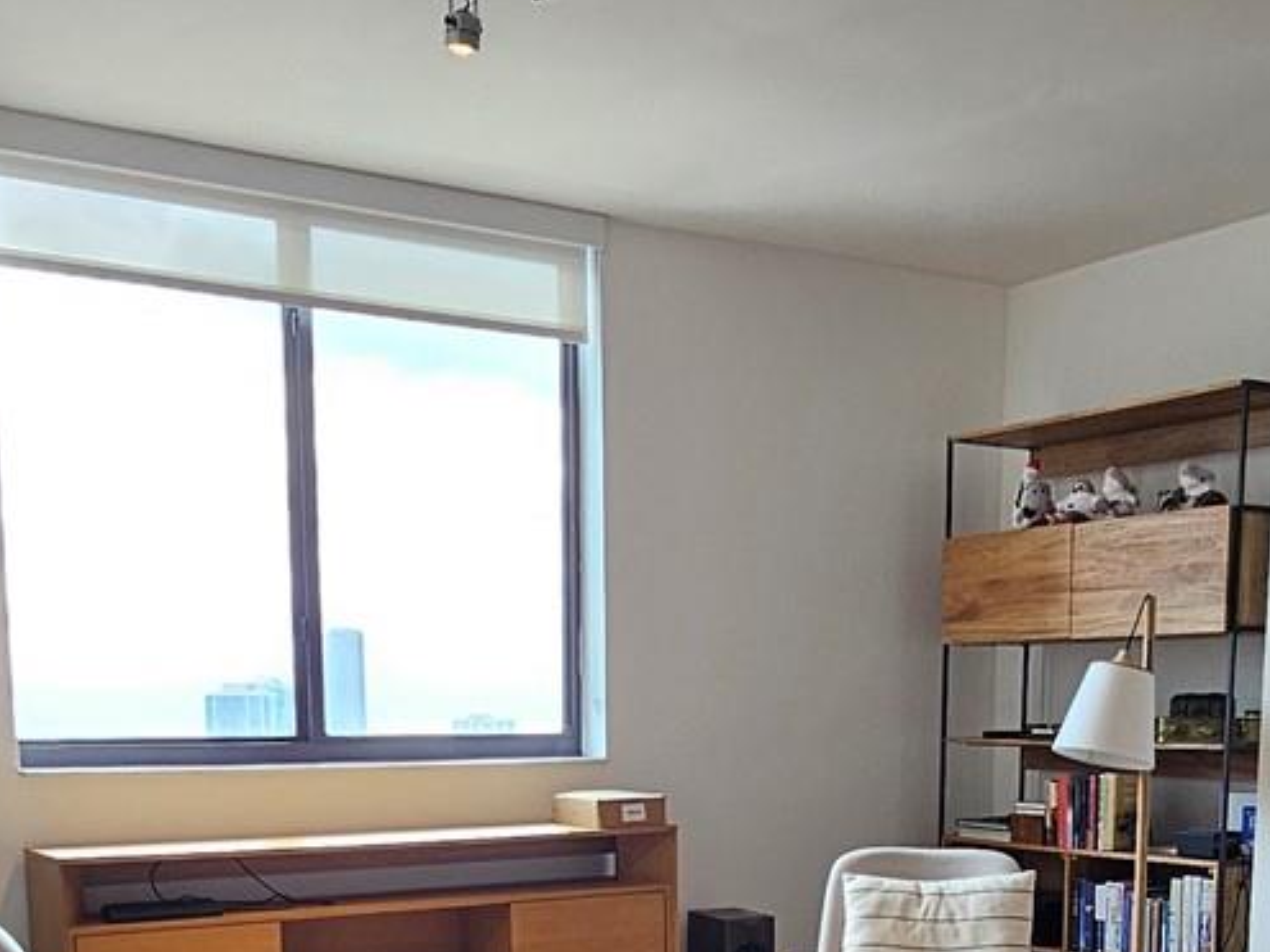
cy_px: 962
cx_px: 675
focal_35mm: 42
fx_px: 1541
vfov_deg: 31.6
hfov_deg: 44.8
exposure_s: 1/77.4
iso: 80
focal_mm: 2.2
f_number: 2.2
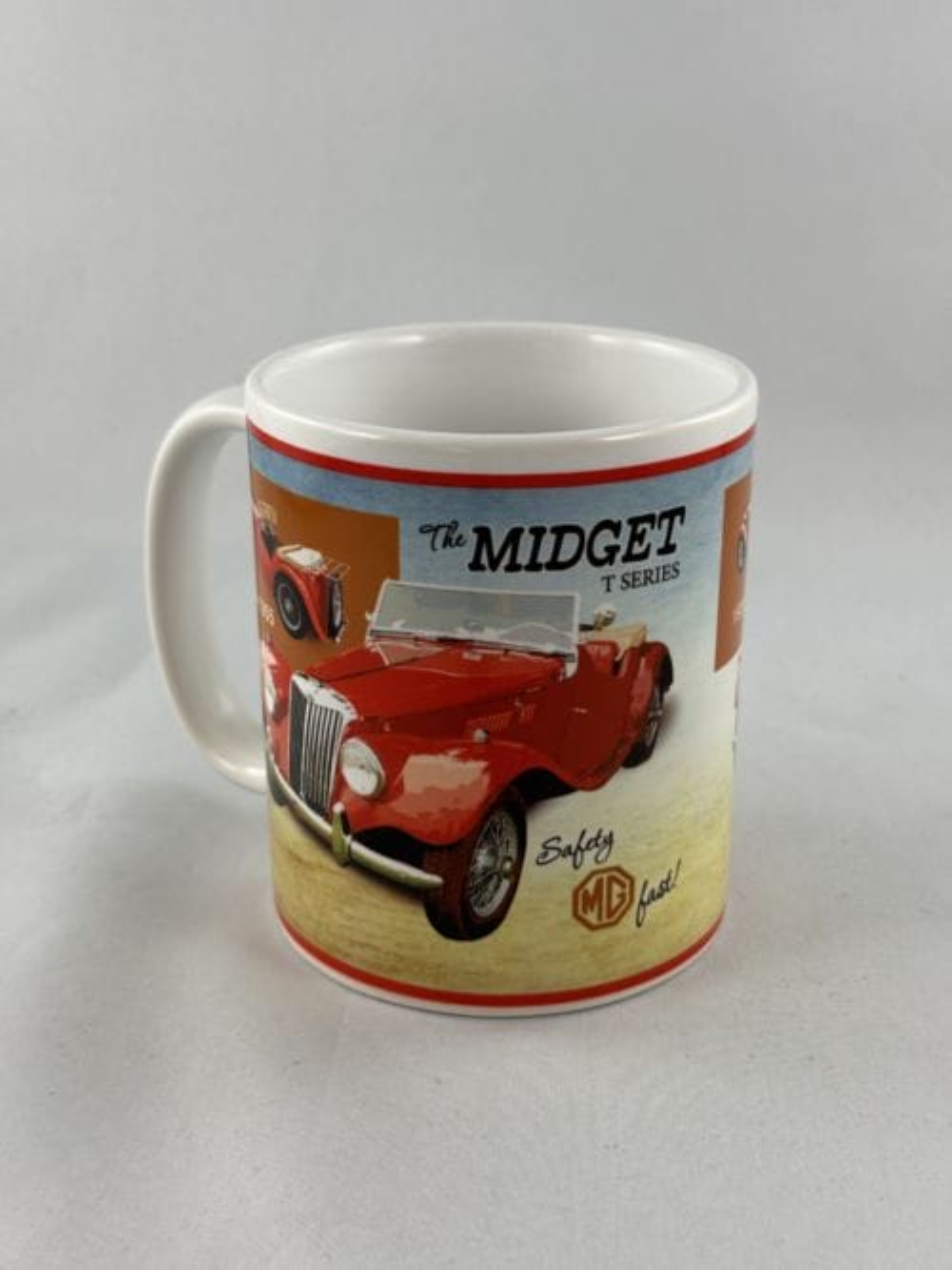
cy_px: 635
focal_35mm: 48
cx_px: 476
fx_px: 1761
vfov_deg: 39.7
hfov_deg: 30.3
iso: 50
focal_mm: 6.86
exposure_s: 1/100
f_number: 1.78
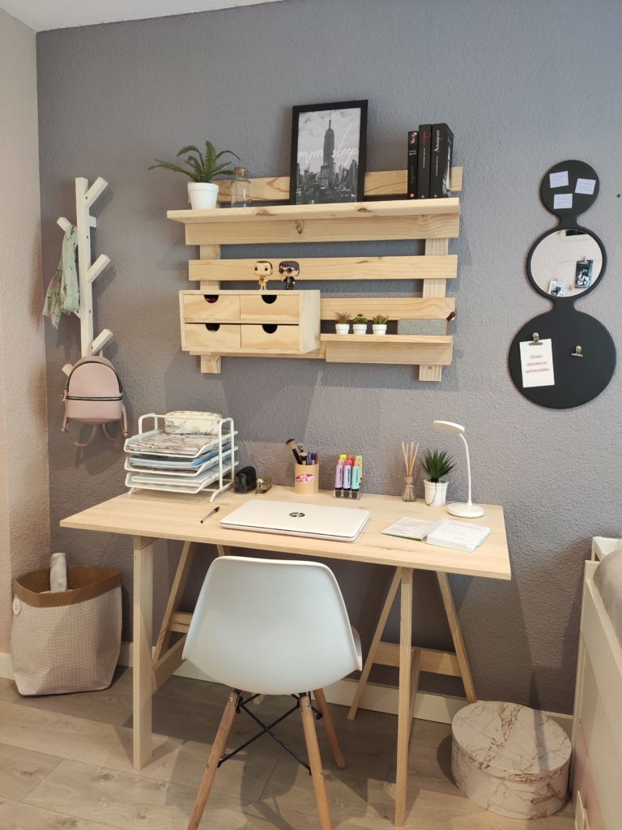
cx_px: 311
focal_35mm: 26
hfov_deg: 53.1
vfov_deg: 67.3
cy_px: 415
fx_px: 623
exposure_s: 1/33
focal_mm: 4.77
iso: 431
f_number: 1.75
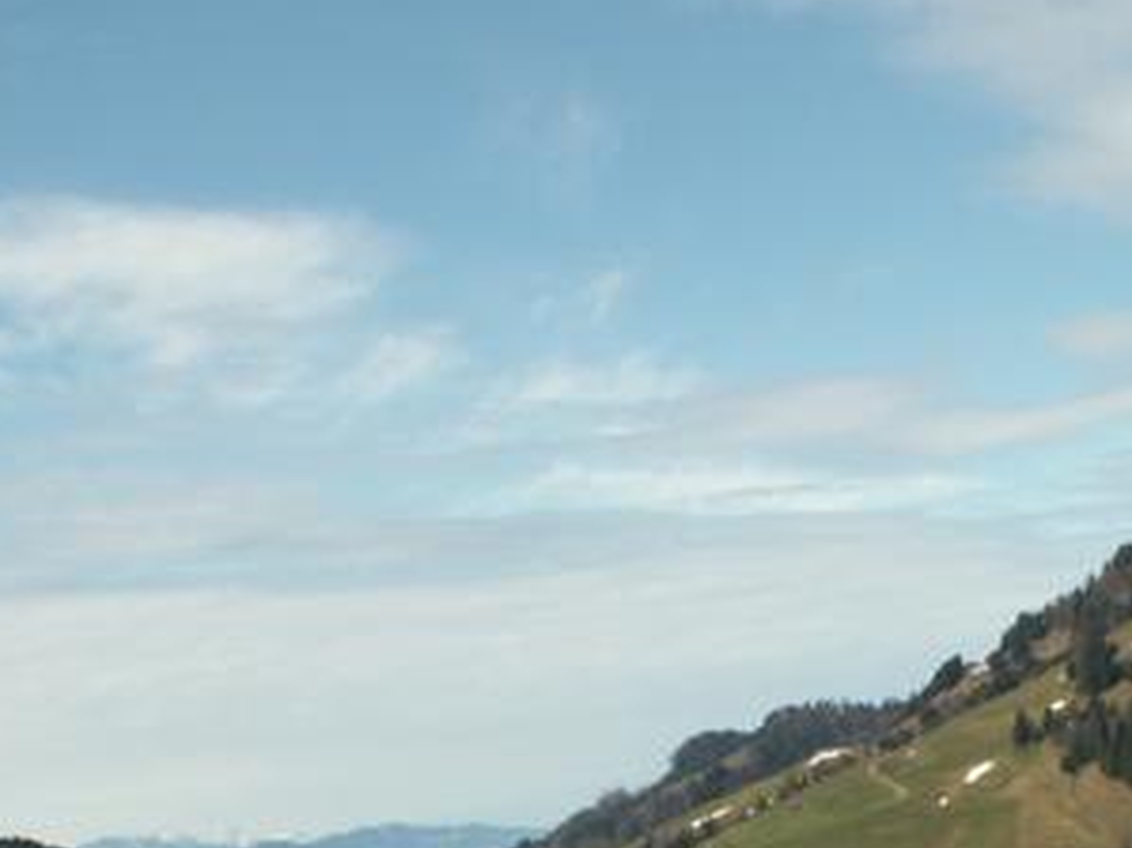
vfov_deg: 19.0
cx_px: 984
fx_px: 2452
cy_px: 878
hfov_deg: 25.3
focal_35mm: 75
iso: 50
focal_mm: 5.86
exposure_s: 1/160
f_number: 8
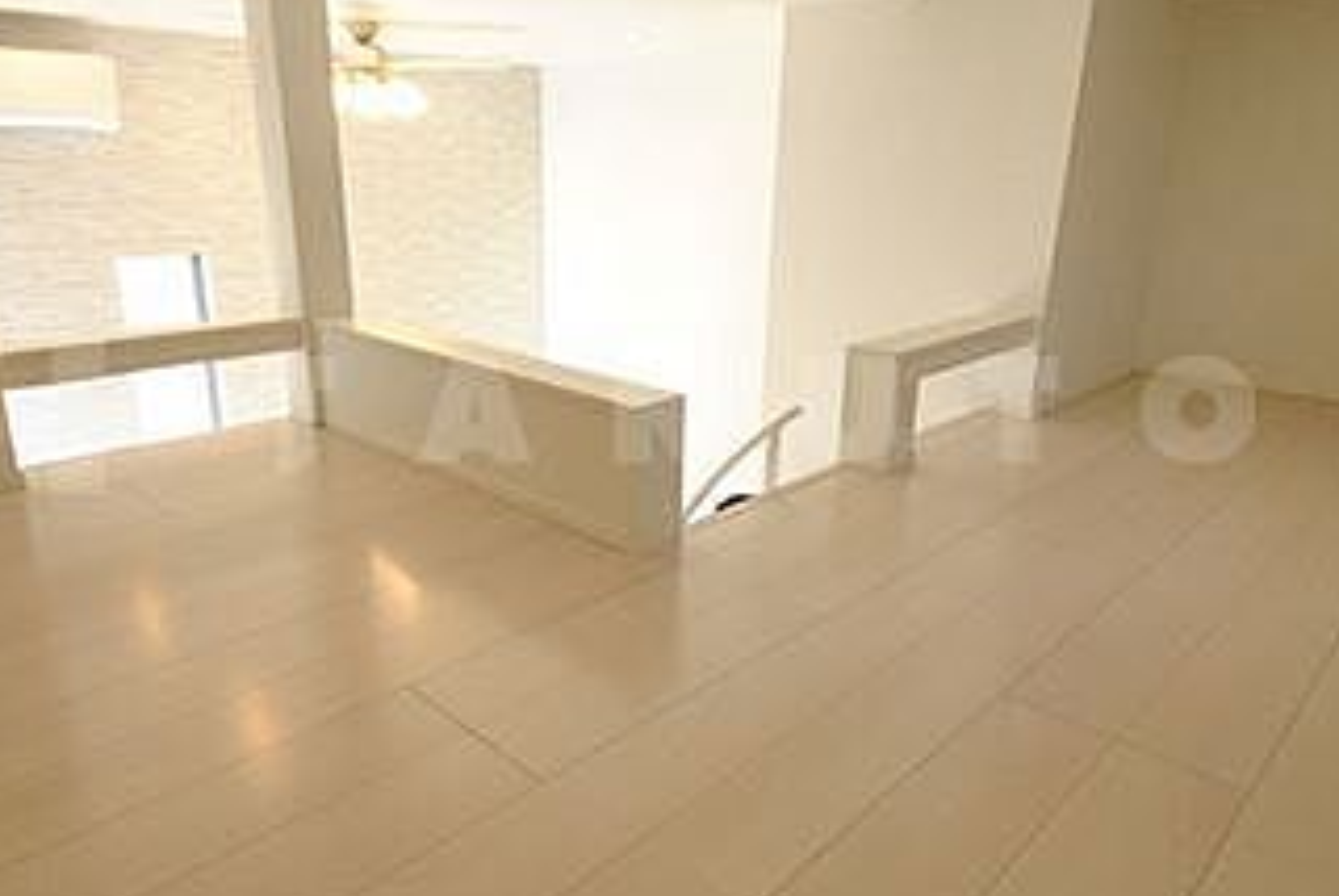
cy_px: 415
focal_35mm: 24
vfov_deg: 53.2
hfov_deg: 73.6
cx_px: 628
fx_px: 893
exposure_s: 1/160
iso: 800
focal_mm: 8
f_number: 6.3
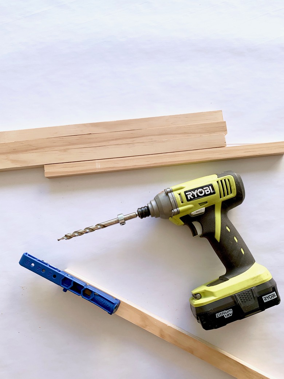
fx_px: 284
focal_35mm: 26
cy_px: 190
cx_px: 142
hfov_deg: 53.1
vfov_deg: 67.3
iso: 25
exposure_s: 1/173
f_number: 1.8
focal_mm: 4.25
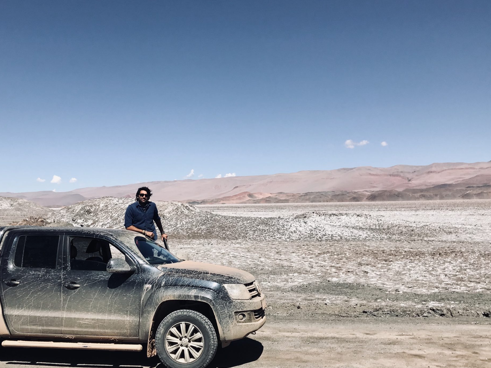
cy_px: 171
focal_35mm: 39
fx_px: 553
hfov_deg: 47.7
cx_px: 208
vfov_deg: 36.8
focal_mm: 3.99
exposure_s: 1/3546
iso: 20
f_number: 1.8
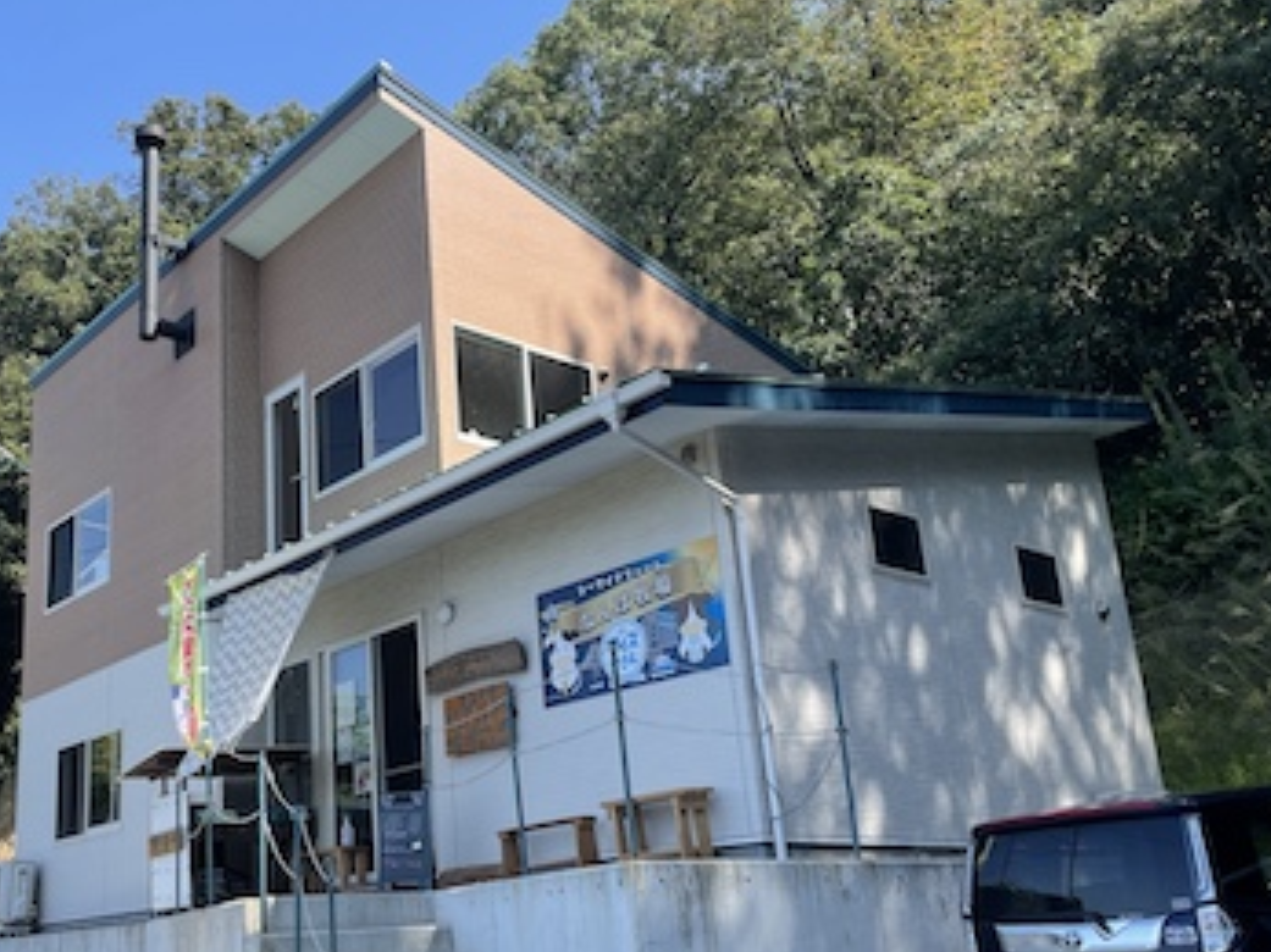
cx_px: 440
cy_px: 568
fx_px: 1321
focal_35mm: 36
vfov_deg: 39.5
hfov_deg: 50.6
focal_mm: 4.2
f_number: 1.6
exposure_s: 1/1182
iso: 32
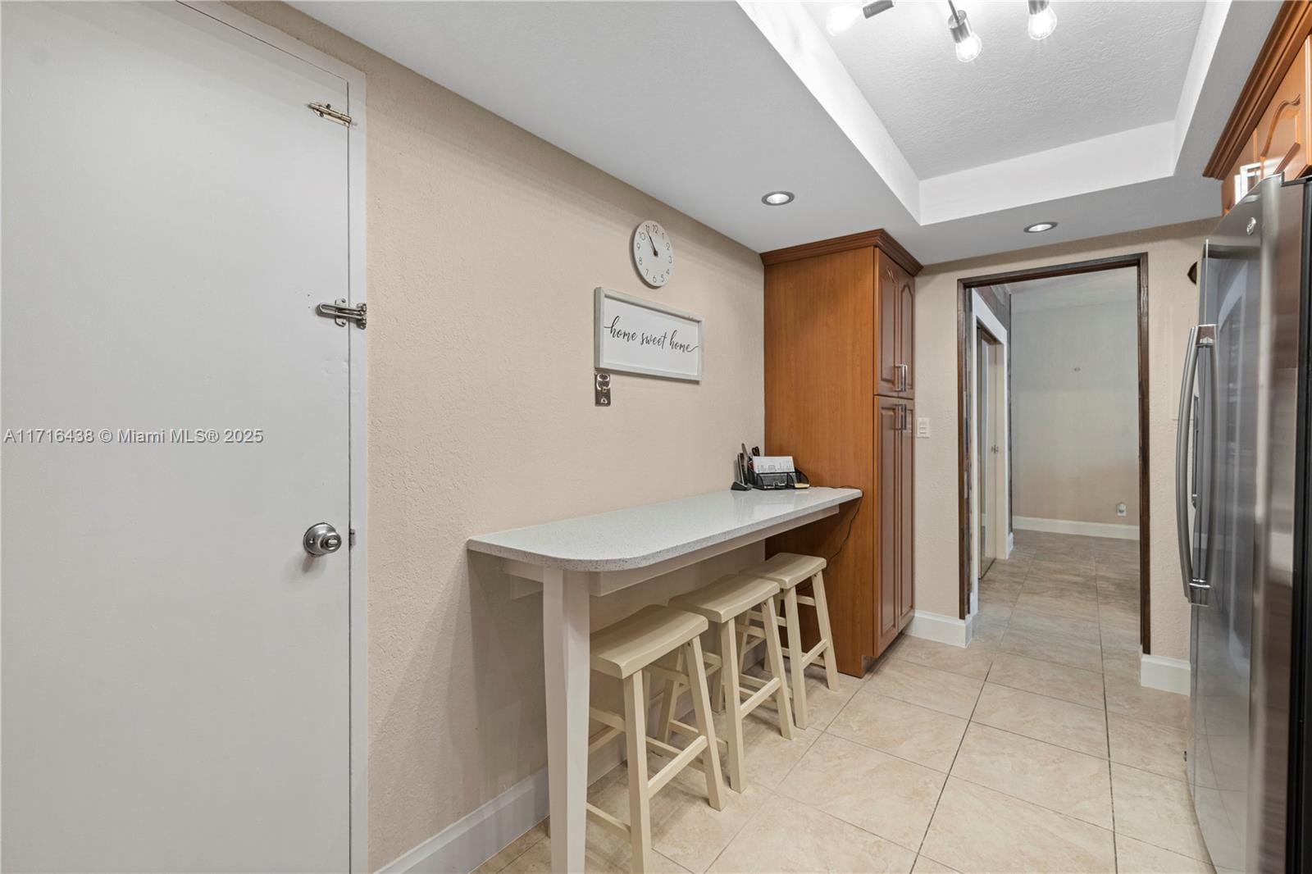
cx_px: 656
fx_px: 547
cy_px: 437
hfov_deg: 100.4
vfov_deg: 77.3
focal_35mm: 15
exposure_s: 3.2
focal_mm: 10
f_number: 10
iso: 160
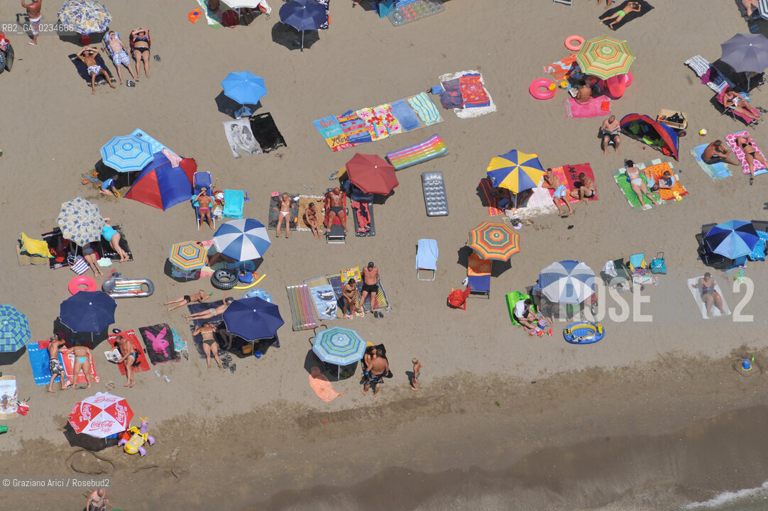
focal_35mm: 220
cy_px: 256
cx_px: 384
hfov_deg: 9.4
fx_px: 4690
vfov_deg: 6.2
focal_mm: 220
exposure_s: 1/1250
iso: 400
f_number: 9
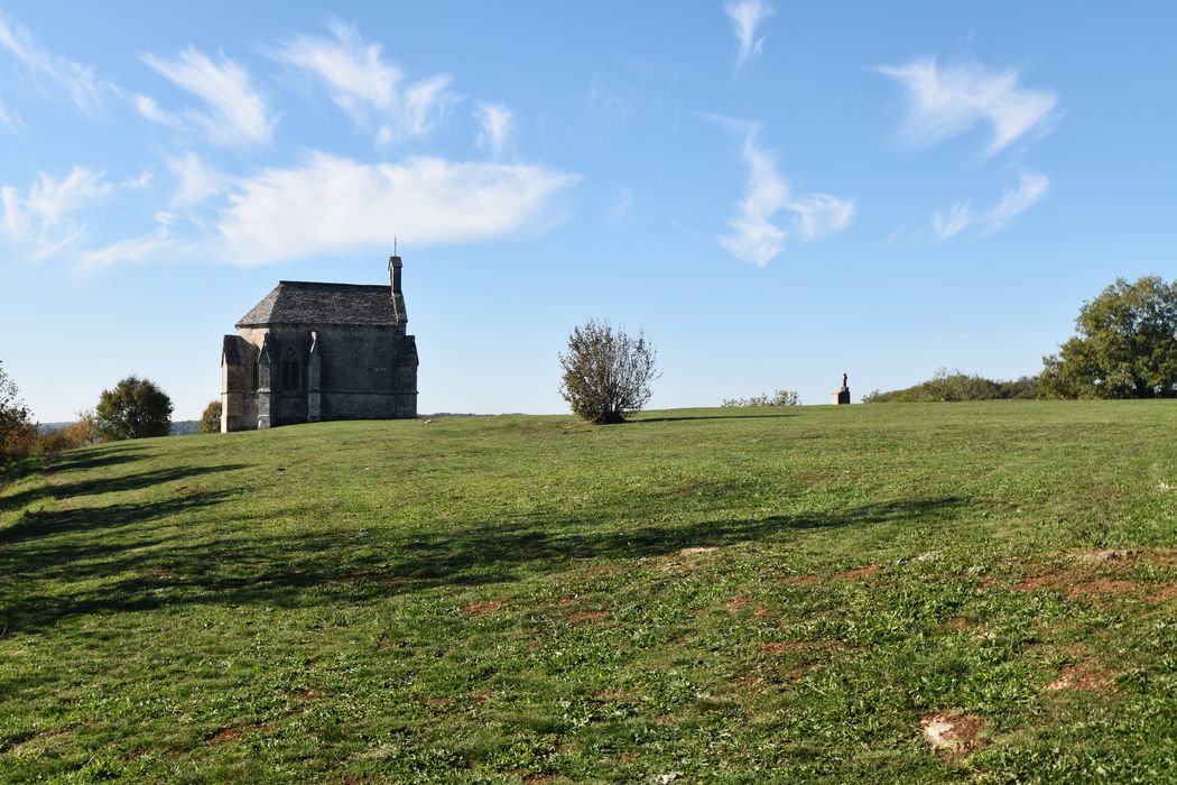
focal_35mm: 36
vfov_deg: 36.9
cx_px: 588
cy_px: 392
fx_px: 1177
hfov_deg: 53.1
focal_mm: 24
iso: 200
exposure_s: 1/320
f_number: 9
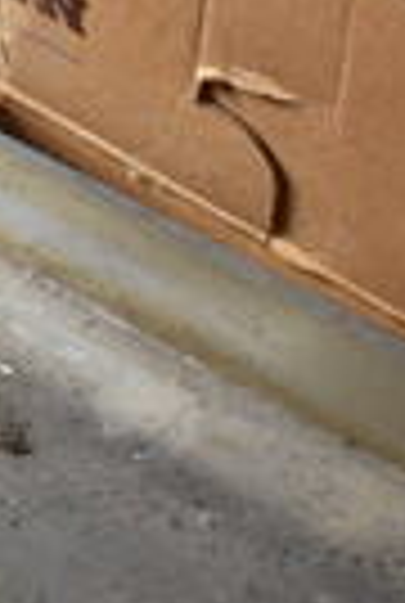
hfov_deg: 7.2
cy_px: -151
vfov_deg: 10.9
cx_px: -432
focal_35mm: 184
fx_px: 3089
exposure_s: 1/30
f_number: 3.5
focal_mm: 18
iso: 160
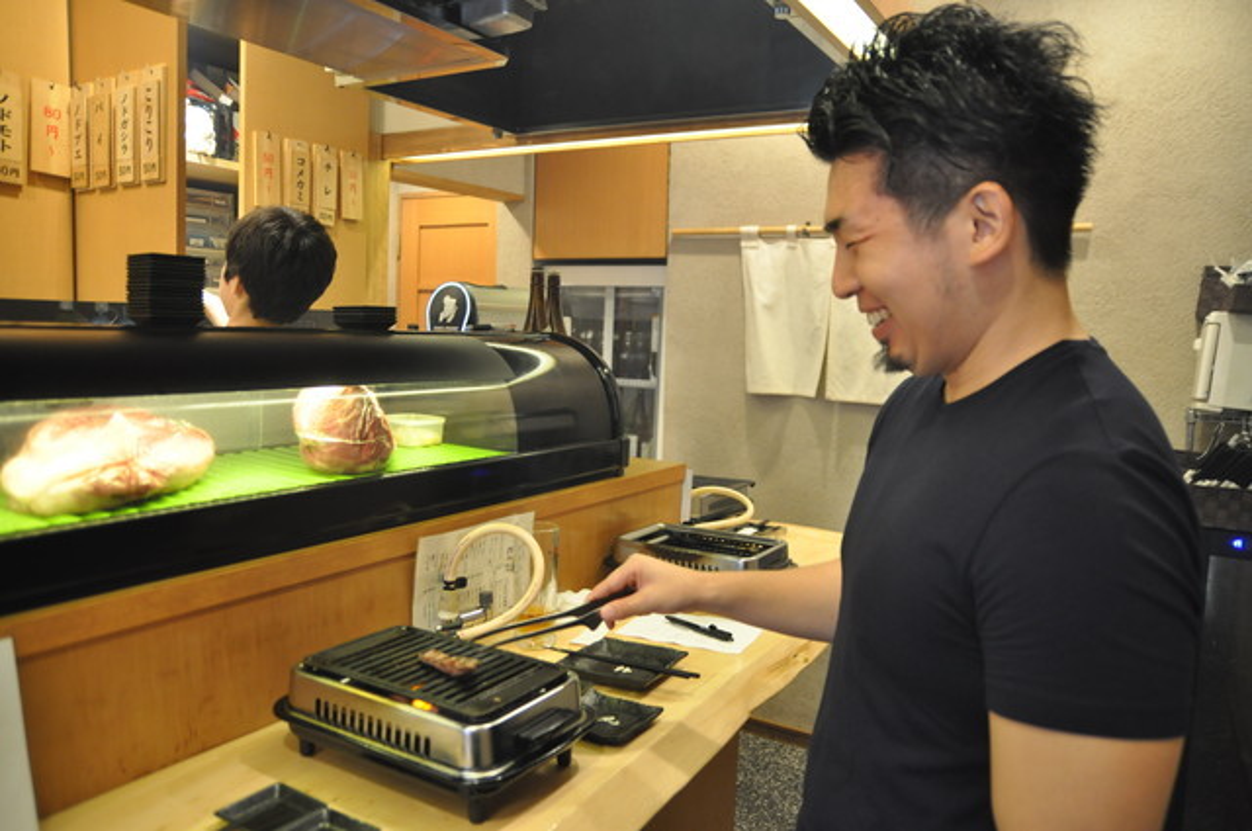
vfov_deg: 50.3
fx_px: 886
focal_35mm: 26
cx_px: 626
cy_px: 416
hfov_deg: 70.5
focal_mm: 17
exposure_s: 1/30
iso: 1000
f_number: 2.8
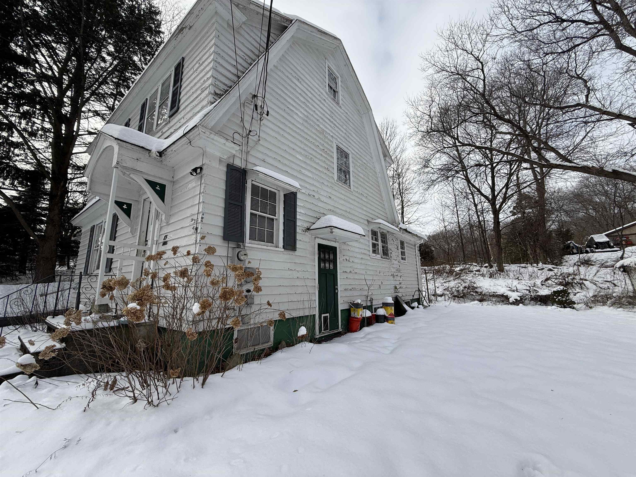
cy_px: 238
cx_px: 318
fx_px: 257
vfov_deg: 85.7
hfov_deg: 102.1
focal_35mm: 14
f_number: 2.2
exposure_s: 1/1235
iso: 50
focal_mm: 2.22
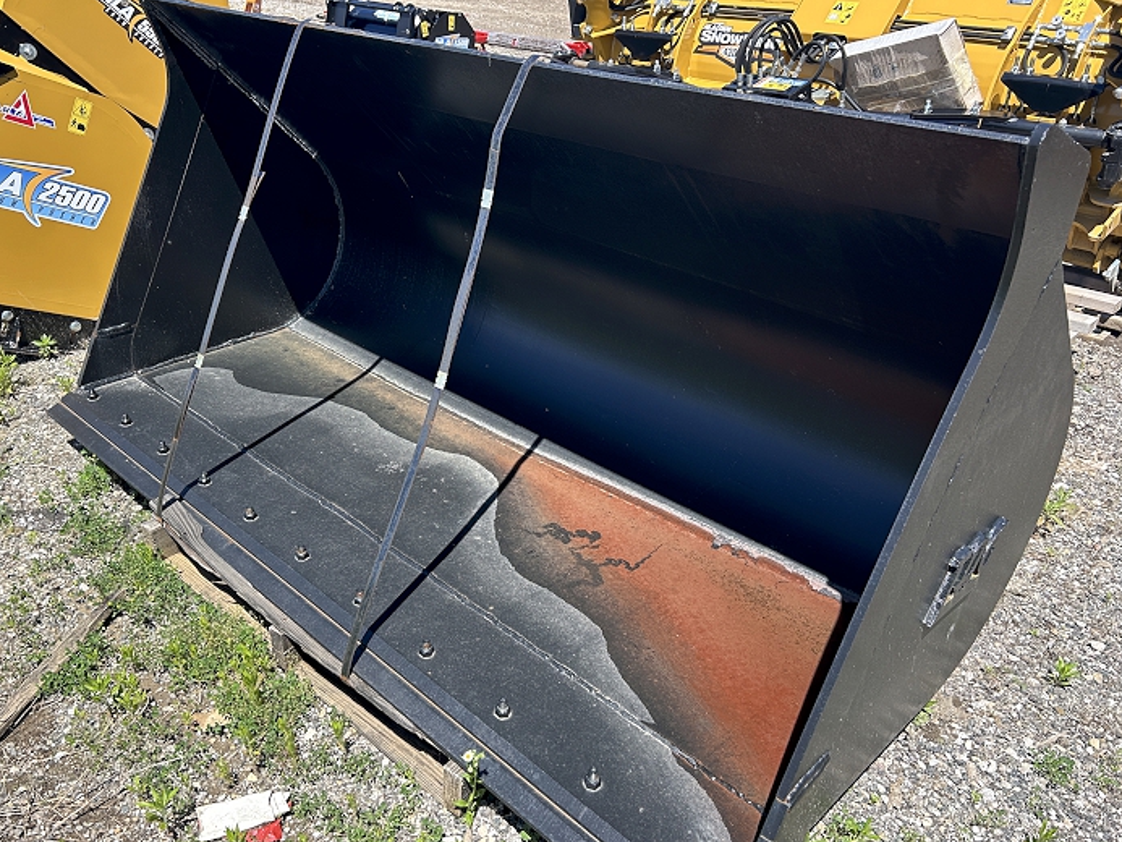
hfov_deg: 59.7
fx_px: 973
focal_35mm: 30
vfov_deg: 46.8
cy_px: 431
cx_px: 482
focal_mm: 5.7
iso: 50
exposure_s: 1/1724
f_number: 1.5
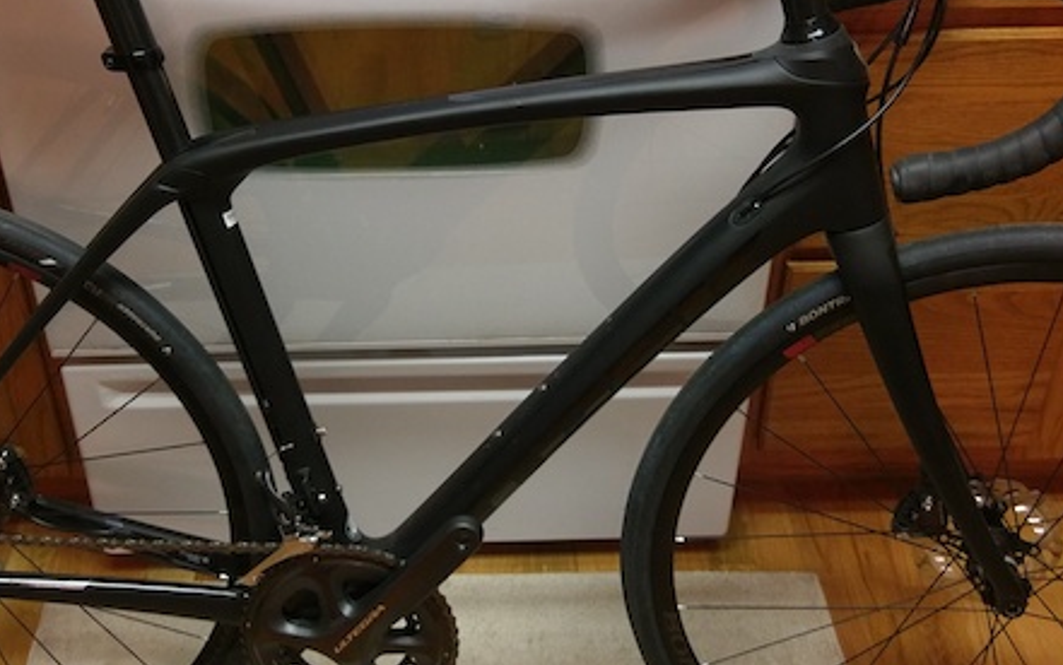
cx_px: 484
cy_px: 311
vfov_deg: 25.9
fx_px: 1449
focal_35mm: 50
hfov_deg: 40.3
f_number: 1.8
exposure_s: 1/30
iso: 250
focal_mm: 4.58
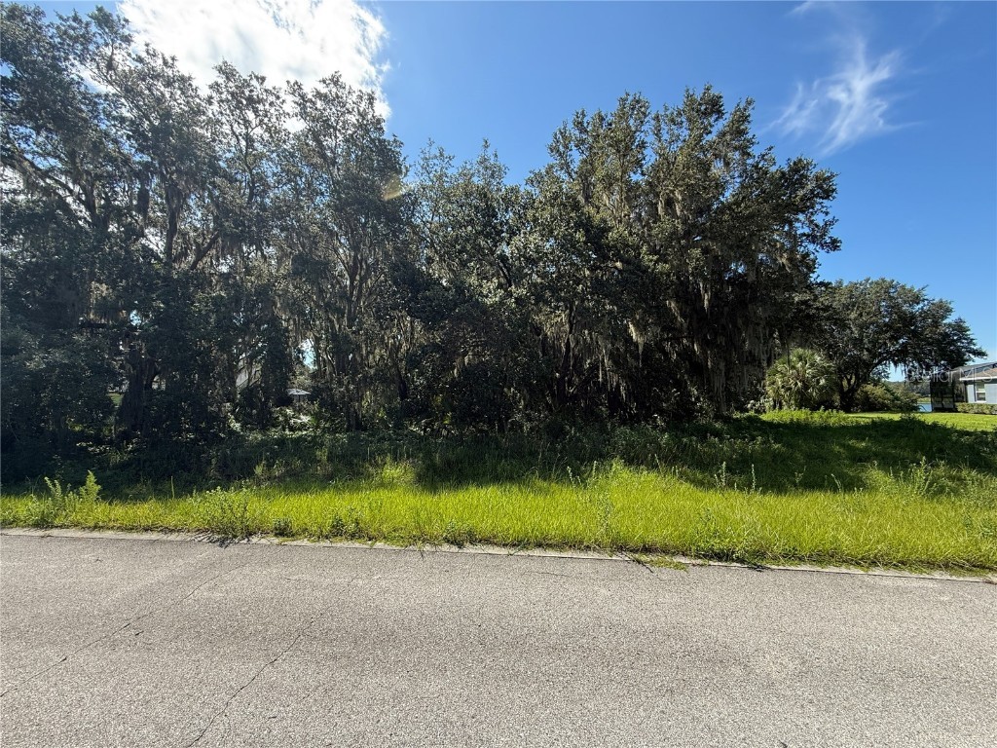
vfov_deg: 85.7
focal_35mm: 14
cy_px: 374
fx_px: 403
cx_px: 498
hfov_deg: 102.1
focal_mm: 2.22
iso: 50
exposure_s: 1/490
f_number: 2.2
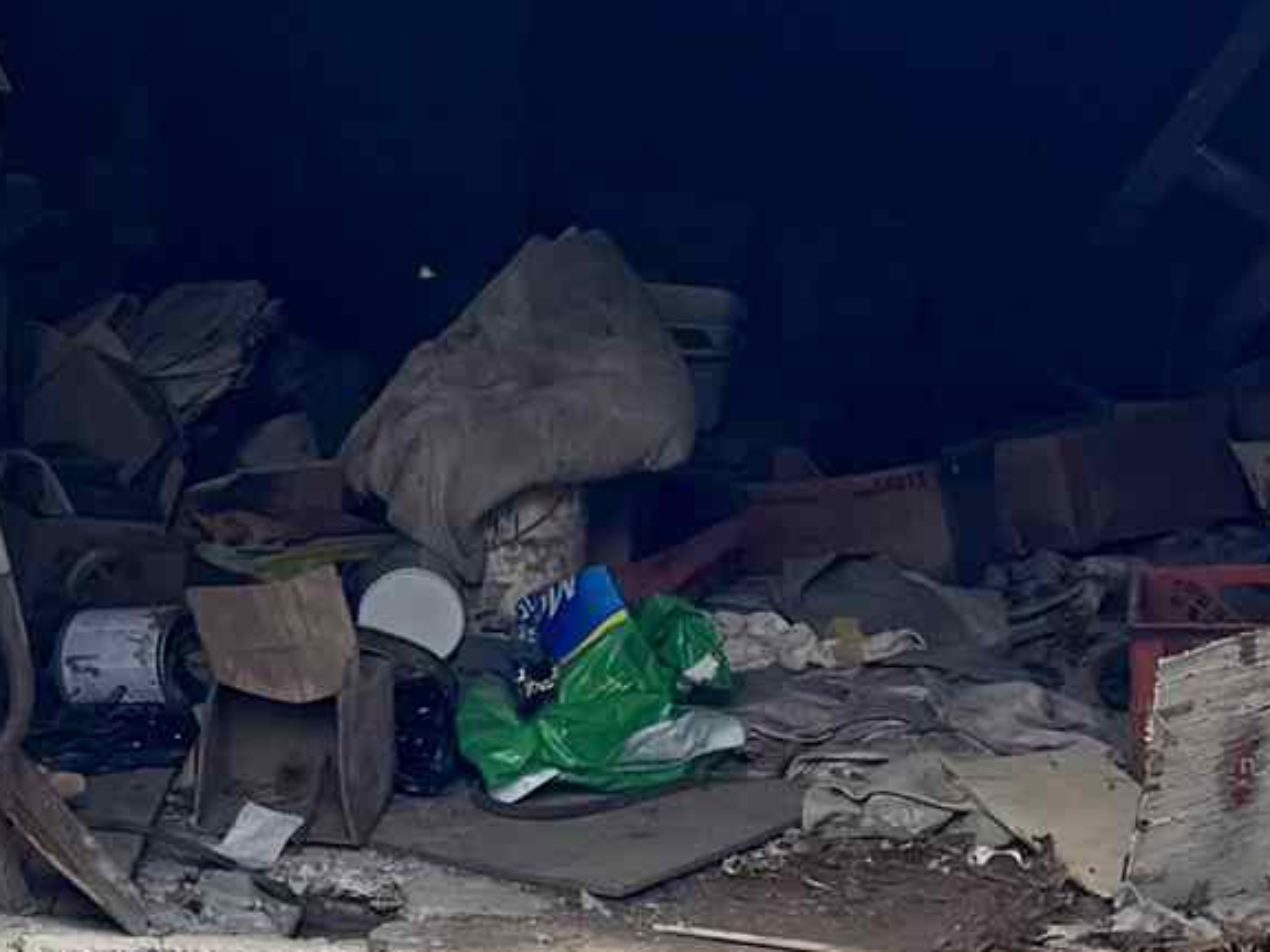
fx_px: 4696
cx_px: -223
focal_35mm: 128
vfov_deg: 11.6
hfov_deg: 14.9
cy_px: 315
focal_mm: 6.76
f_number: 1.78
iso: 64
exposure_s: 1/212
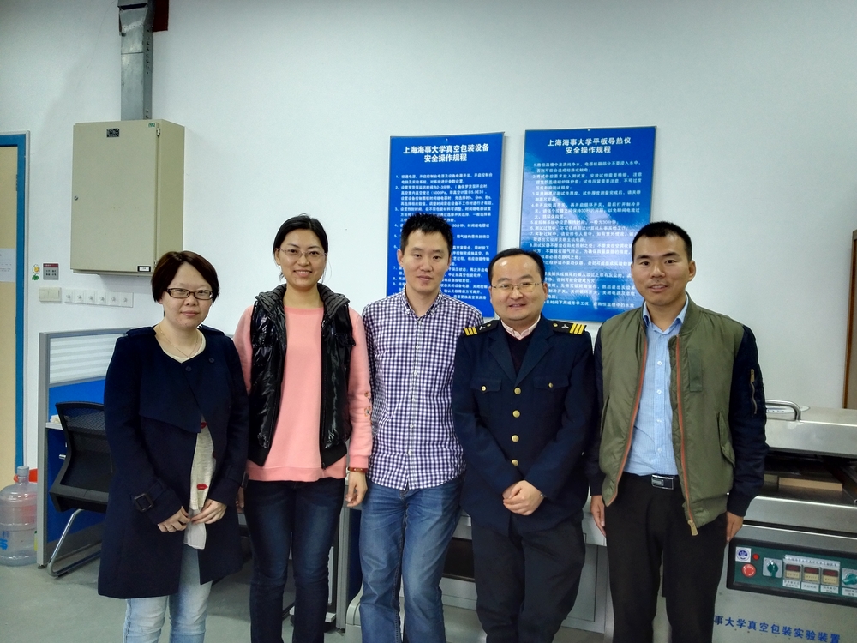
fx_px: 718
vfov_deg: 48.2
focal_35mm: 29
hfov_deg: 61.7
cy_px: 322
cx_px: 428
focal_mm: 3.8
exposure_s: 1/50
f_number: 2
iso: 100
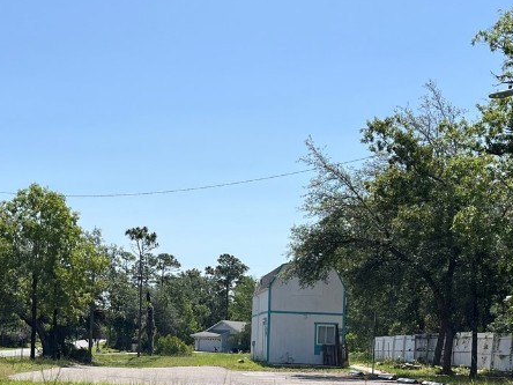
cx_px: 194
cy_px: 309
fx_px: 889
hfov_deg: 32.0
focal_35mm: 60
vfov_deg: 24.0
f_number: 1.6
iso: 50
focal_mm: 5.1
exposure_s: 1/4854
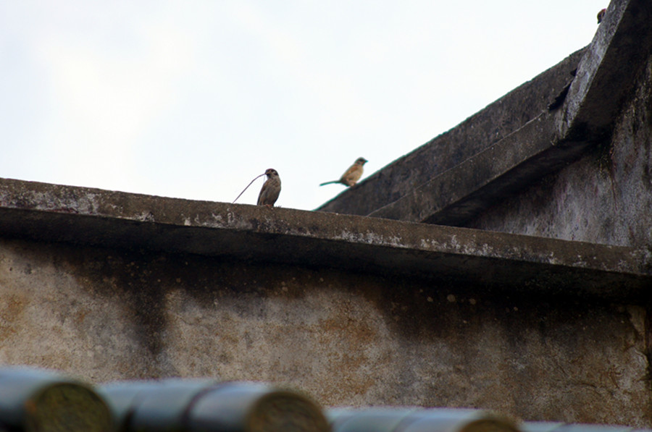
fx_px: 5425
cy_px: 216
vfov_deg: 4.6
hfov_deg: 6.9
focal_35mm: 300
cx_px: 326
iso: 200
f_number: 5.6
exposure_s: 1/320
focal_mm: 200
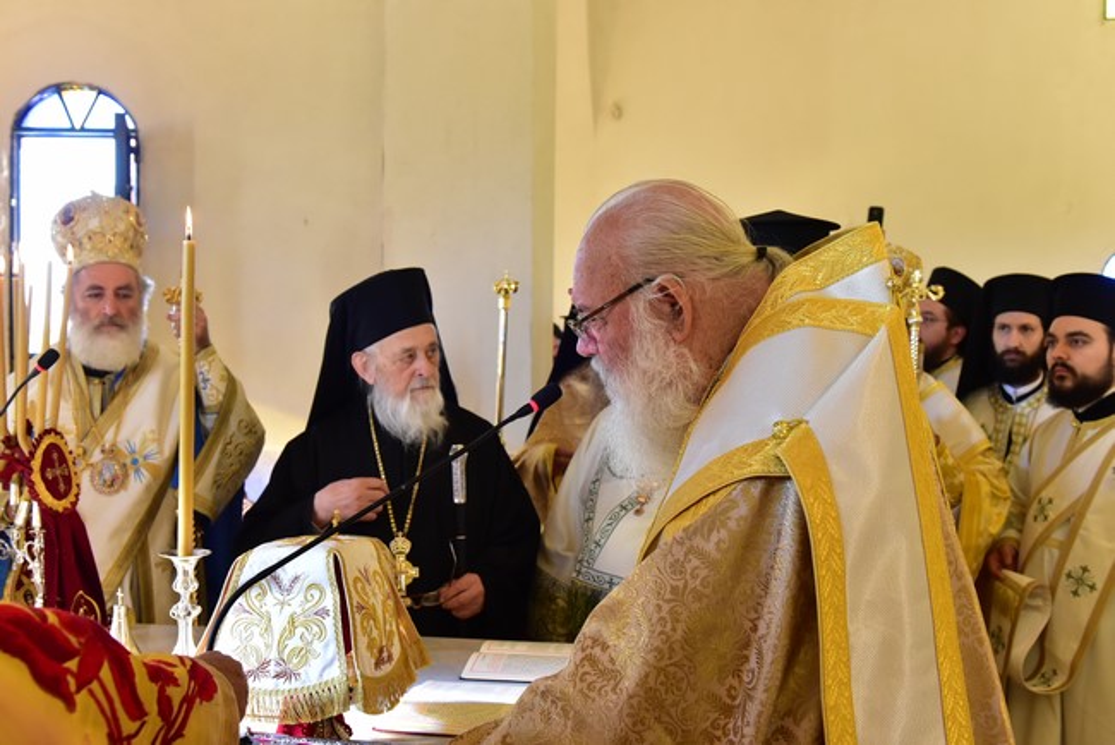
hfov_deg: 50.7
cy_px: 372
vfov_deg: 35.1
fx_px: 1177
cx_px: 558
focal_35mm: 38
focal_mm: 38
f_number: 6.3
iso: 4000
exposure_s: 1/160
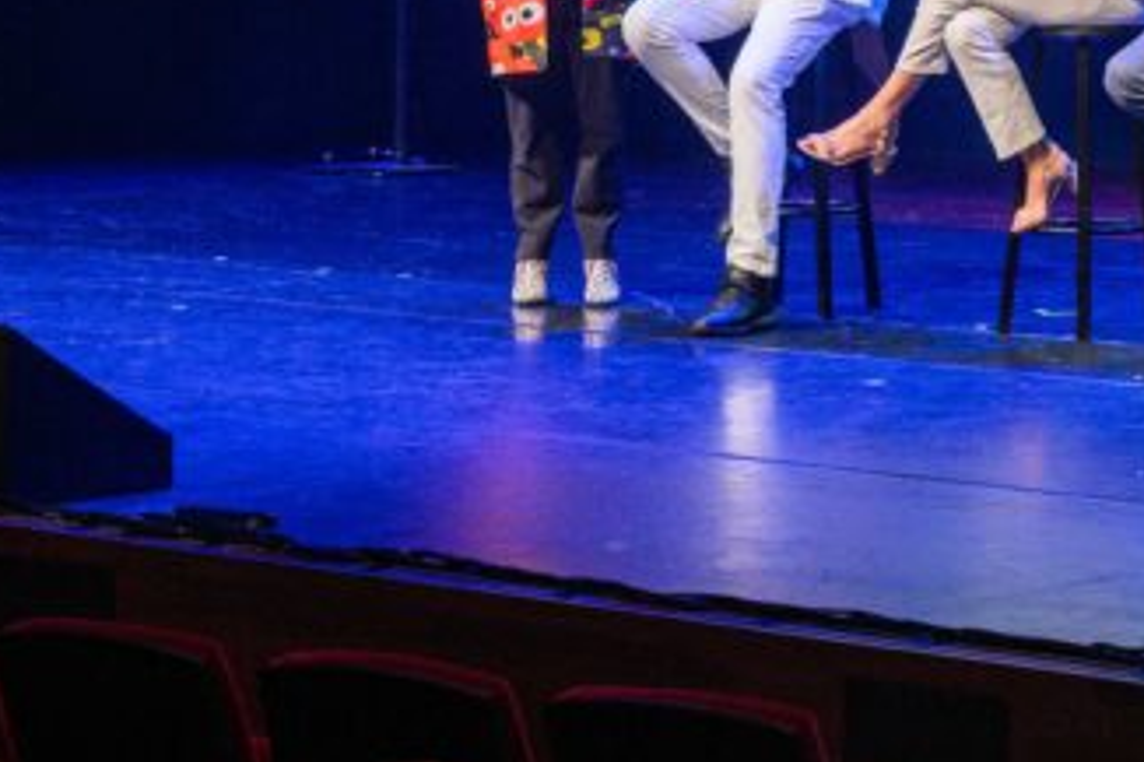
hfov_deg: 11.7
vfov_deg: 7.8
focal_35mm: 173
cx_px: 1267
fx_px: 5495
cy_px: -423
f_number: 4.5
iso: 2000
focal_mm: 55
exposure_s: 1/100
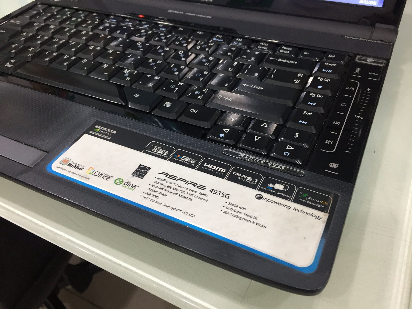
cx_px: 206
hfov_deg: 61.7
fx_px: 345
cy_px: 154
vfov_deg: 48.2
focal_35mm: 29
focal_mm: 4.15
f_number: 2.2
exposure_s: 1/33
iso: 100
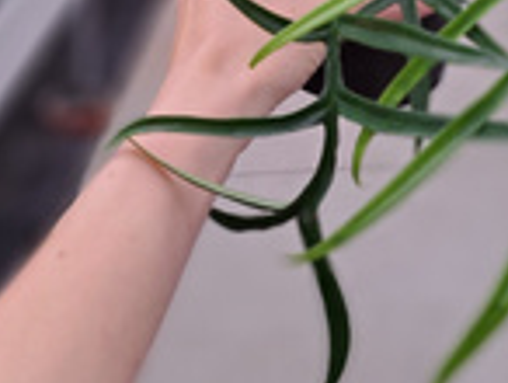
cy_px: -251
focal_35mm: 74
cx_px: 372
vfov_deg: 17.2
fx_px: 1088
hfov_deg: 26.0
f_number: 1.8
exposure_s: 1/100
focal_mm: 5.23
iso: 50
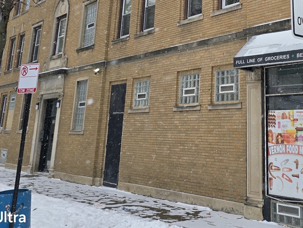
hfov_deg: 36.1
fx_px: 455
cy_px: -1
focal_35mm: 52
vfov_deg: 26.5
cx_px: 222
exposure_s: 1/350
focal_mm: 6.3
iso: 12
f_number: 1.7
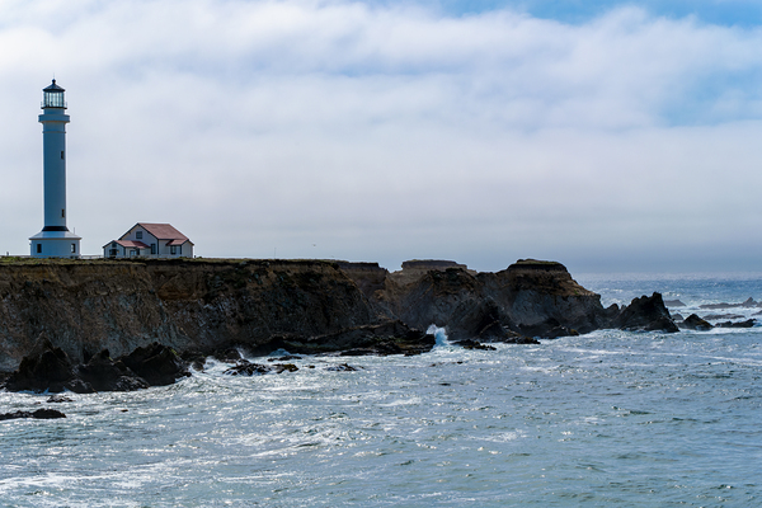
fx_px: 1439
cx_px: 381
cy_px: 254
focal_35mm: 68
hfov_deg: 29.7
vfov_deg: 20.0
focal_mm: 45
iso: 125
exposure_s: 1/1700
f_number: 7.1
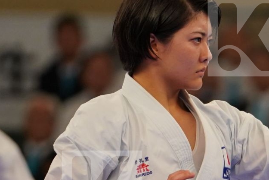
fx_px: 6457
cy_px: 190
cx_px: 248
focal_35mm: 864
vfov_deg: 1.6
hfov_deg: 2.4
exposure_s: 1/1000
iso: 1600
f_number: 2.8
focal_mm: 200
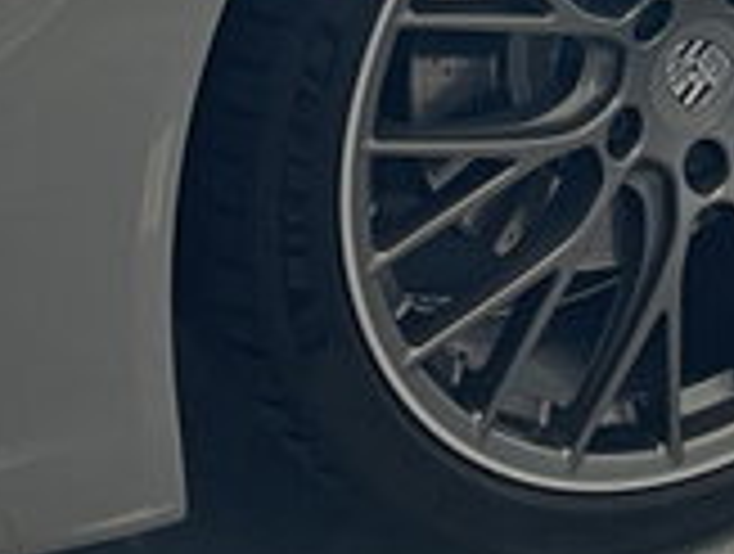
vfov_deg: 8.3
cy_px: -824
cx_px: 829
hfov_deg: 11.9
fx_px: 3464
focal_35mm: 163
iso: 64
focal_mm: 4.2
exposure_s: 1/50
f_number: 1.6
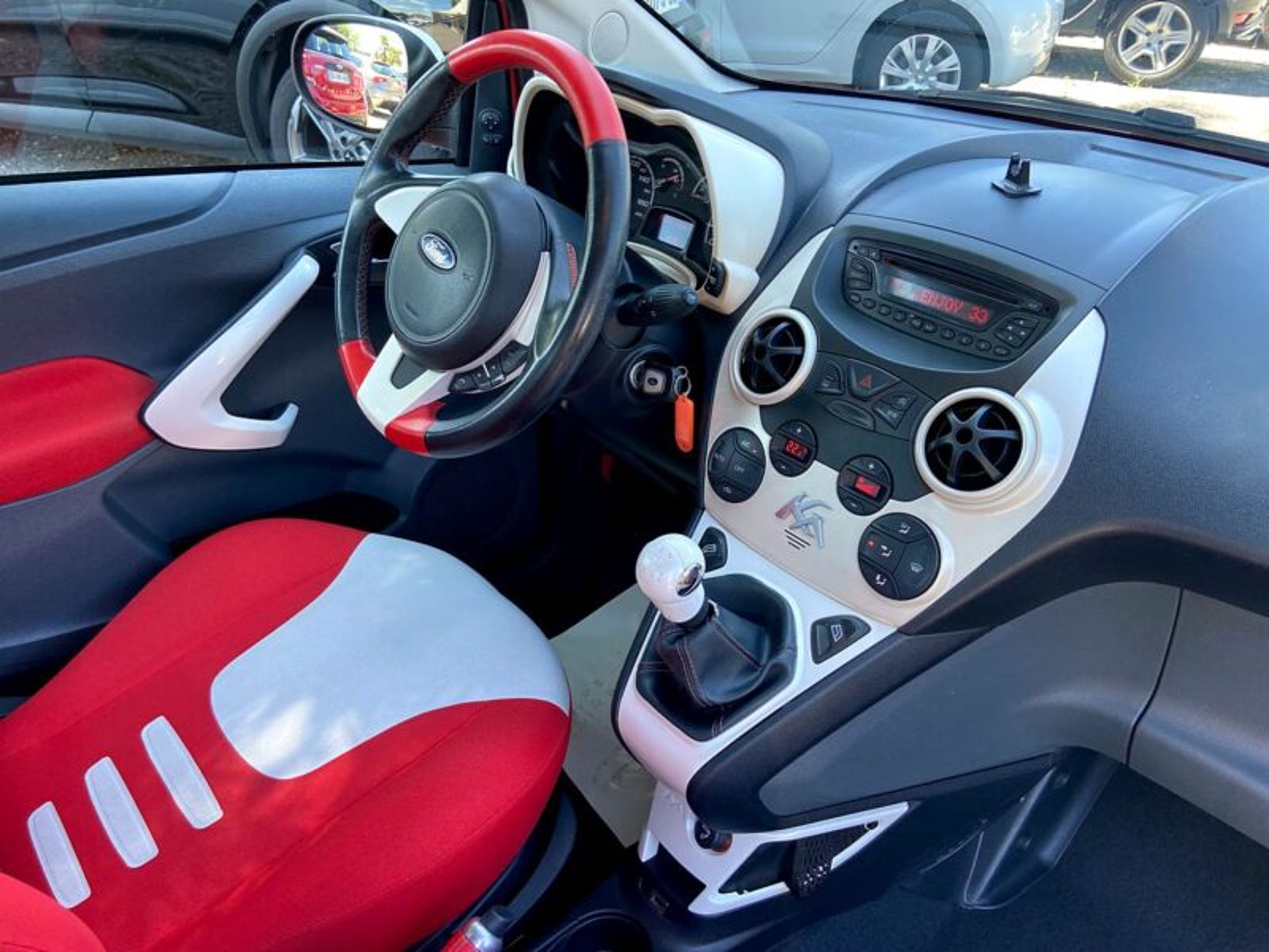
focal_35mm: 26
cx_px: 634
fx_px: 953
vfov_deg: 53.1
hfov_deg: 67.3
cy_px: 476
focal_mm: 4.25
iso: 64
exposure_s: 1/121
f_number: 1.8
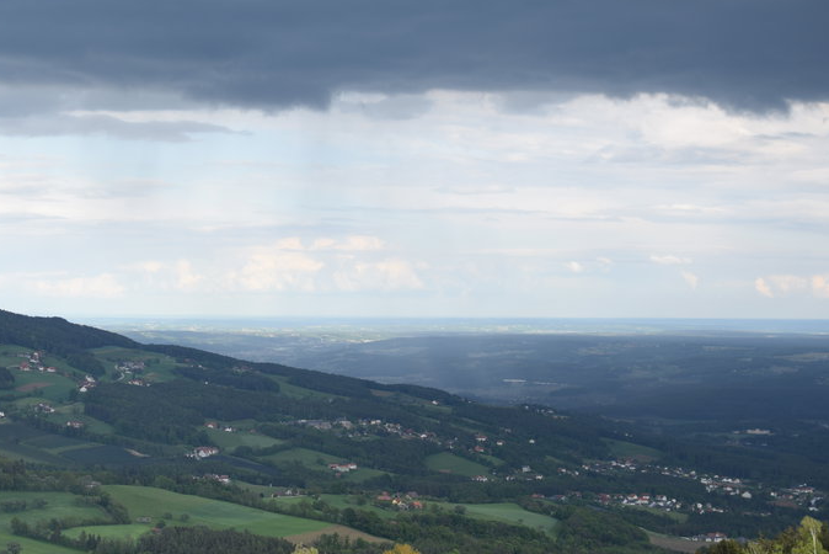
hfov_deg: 25.4
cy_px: 206
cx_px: 321
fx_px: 1837
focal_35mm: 80
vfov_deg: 17.1
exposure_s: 1/640
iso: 100
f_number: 3.2
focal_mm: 35
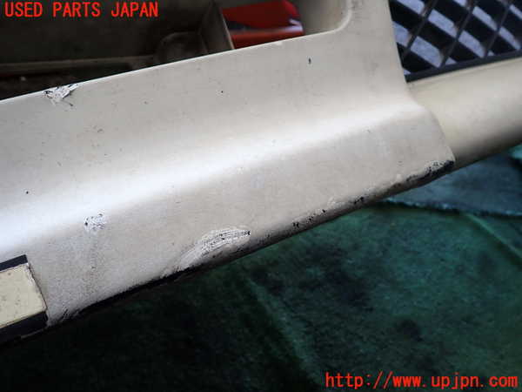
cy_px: 196
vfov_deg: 54.9
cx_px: 261
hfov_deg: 69.4
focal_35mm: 25
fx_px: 377
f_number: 2
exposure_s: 1/125
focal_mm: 4.5
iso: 160
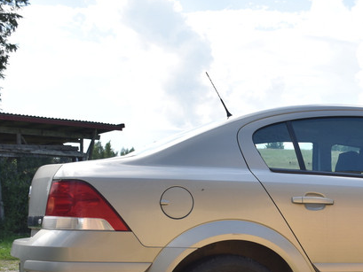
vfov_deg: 24.2
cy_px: 202
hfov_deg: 30.2
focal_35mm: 60
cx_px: 352
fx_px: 629
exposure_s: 1/250
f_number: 4
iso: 100
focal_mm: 18
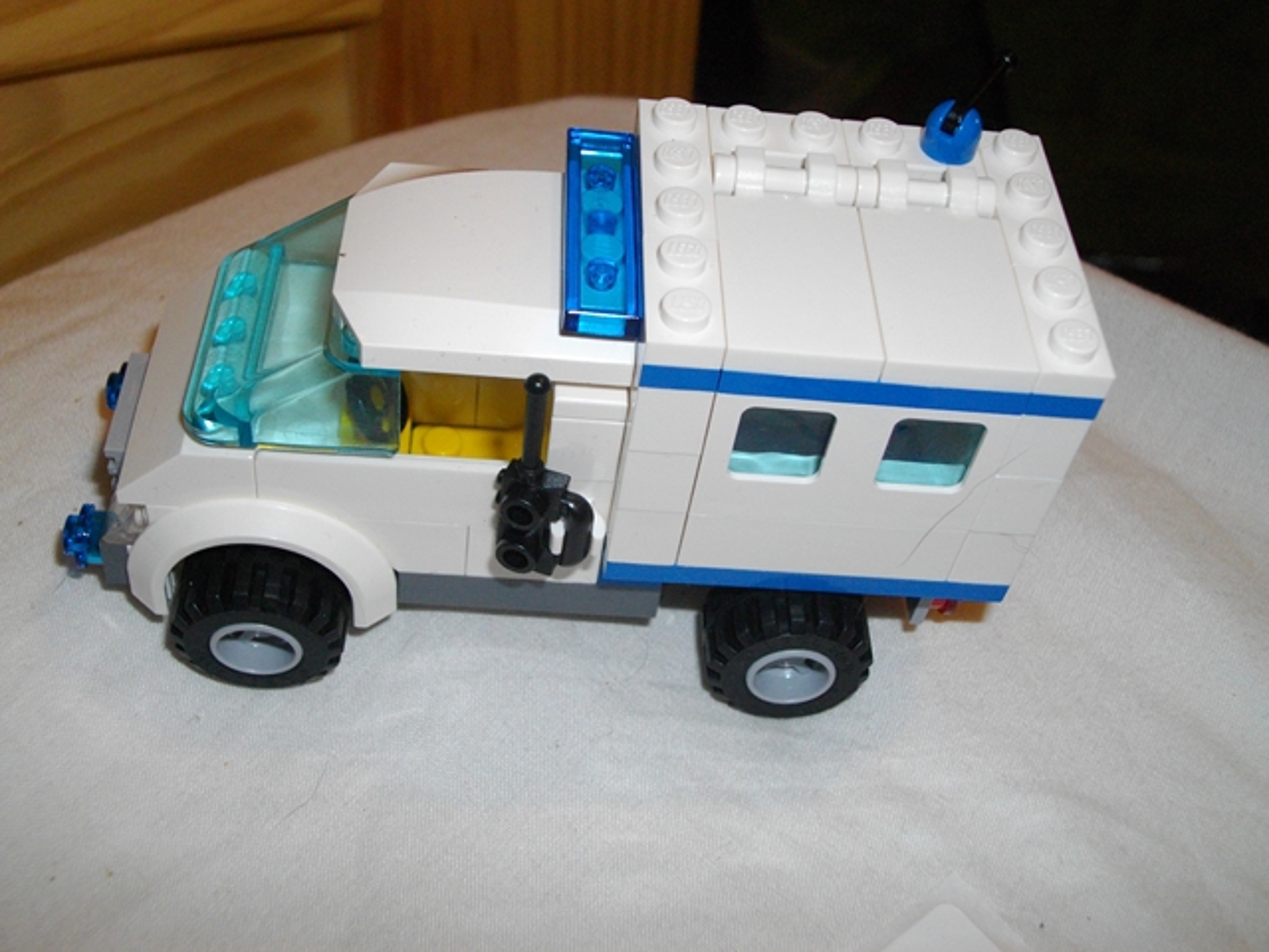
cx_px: 634
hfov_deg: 47.9
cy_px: 476
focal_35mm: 39
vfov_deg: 36.8
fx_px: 1430
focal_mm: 7.1
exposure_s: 1/60
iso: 200
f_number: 3.2
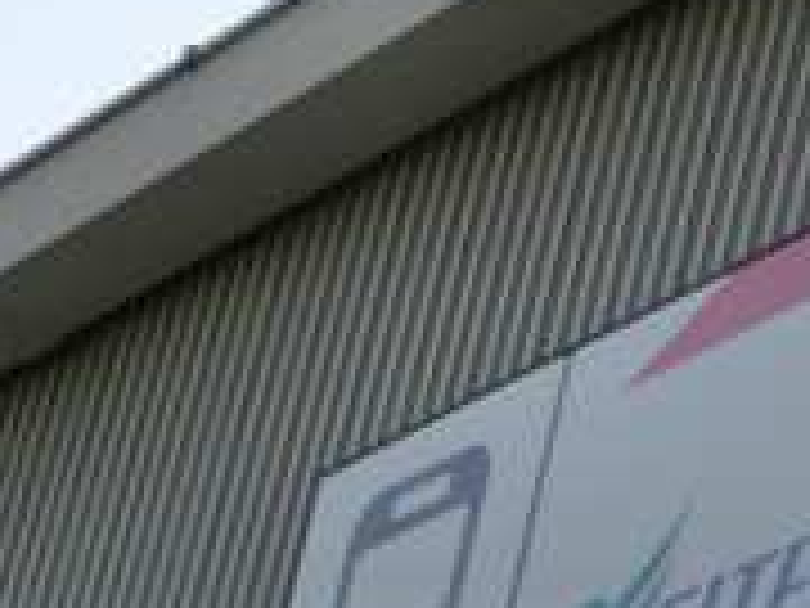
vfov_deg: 4.5
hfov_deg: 5.9
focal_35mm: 331
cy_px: 153
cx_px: 1278
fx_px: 7745
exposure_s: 1/640
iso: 80
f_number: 5.6
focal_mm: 16.5
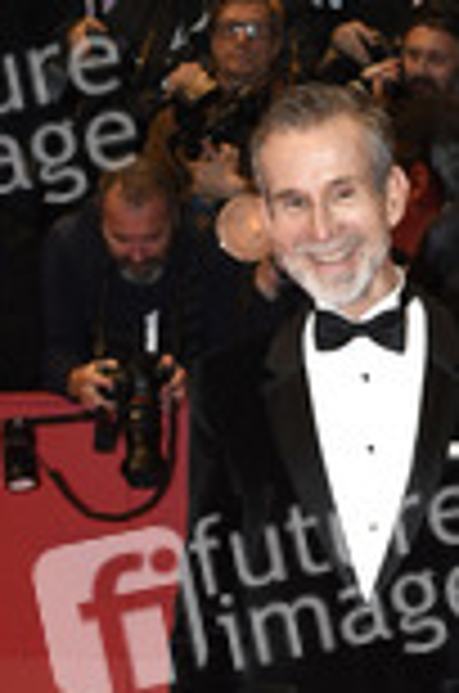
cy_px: 819
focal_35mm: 125
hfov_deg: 10.9
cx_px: 396
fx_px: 2401
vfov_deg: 15.8
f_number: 6.3
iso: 800
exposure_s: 1/200
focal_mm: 32
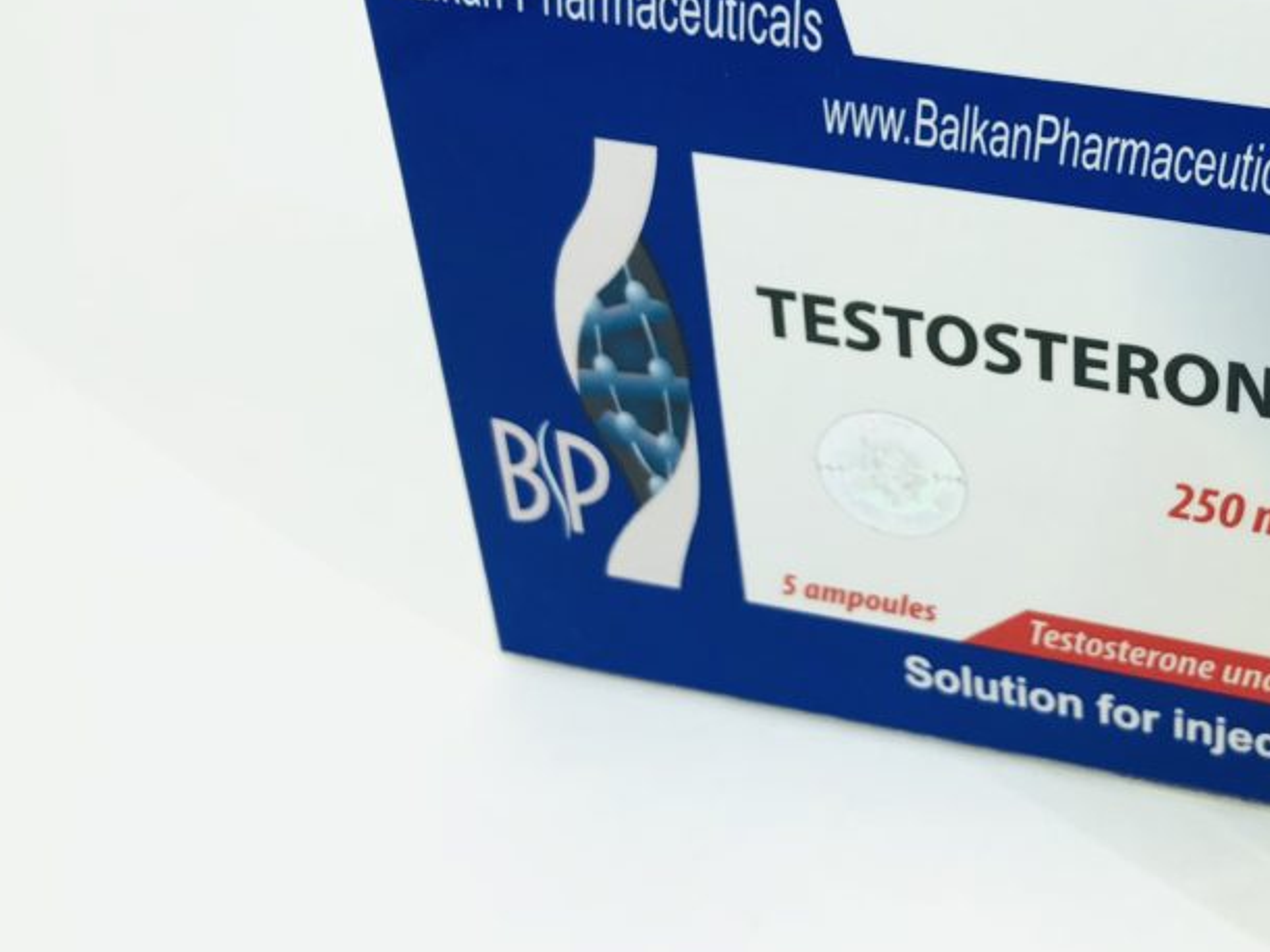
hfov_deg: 33.9
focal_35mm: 55
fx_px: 2017
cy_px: 316
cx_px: 1025
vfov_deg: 26.4
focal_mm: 3.99
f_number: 1.8
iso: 20
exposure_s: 1/225
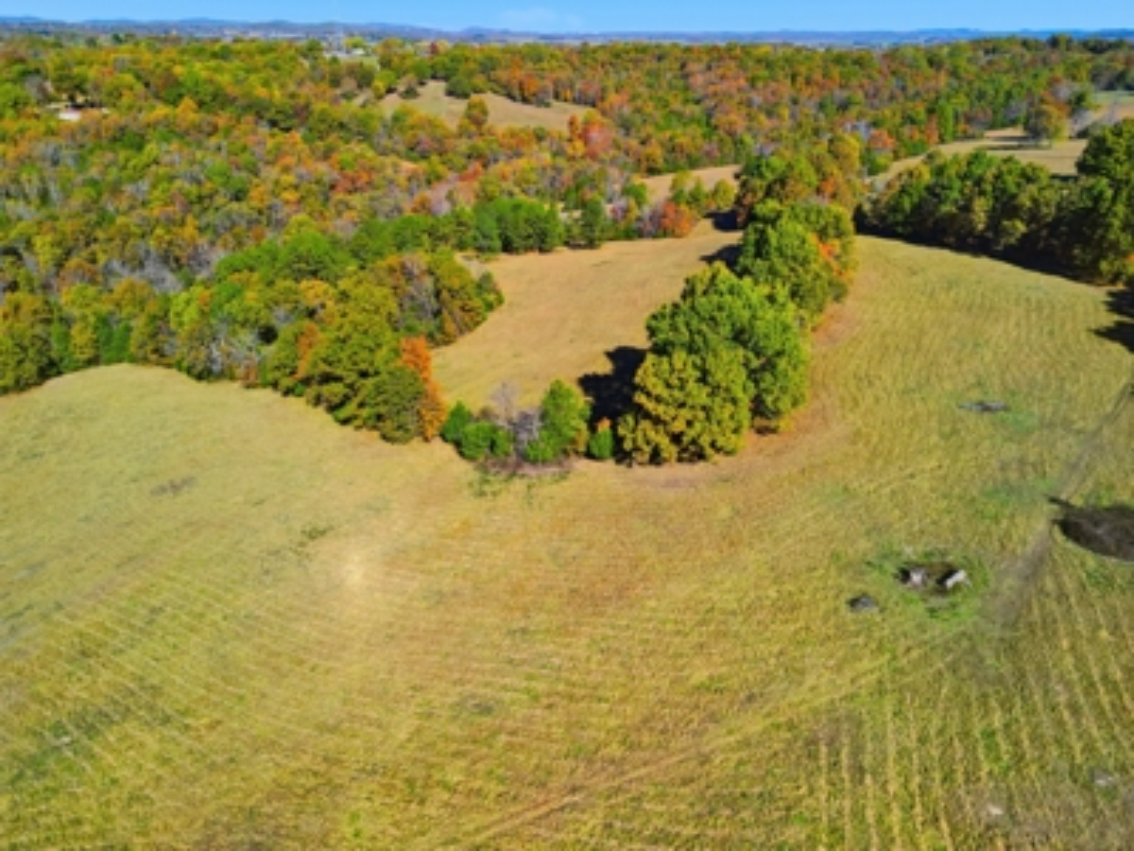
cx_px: 567
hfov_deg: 71.6
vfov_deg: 56.8
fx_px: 786
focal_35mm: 24
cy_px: 426
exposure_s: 1/1000
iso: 100
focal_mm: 6.7
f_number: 1.7
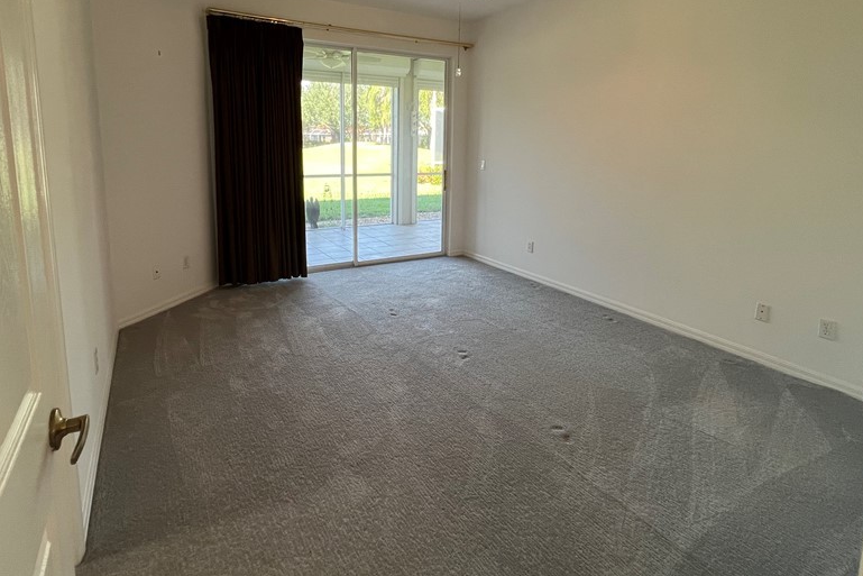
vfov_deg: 66.2
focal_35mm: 18
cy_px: 209
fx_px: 432
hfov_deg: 89.9
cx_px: 413
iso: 200
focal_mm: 1.57
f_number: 1.8
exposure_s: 1/120
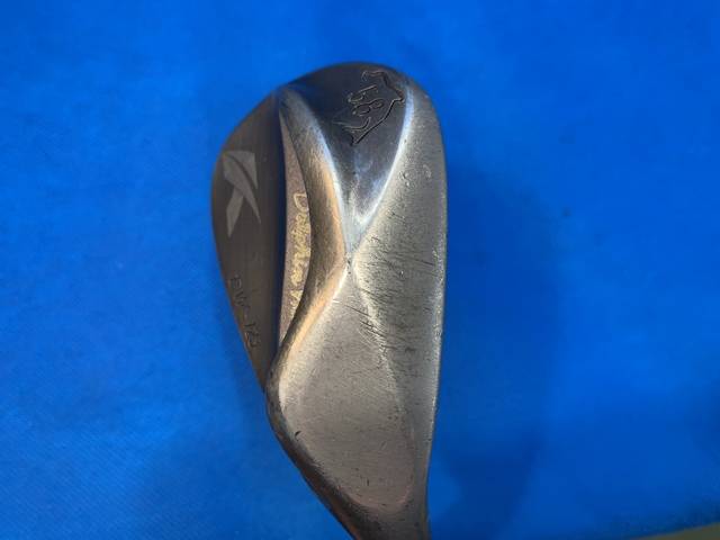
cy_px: 270
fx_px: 541
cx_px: 360
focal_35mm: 26
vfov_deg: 53.1
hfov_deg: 67.3
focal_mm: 4.25
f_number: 1.8
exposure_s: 1/60
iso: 64
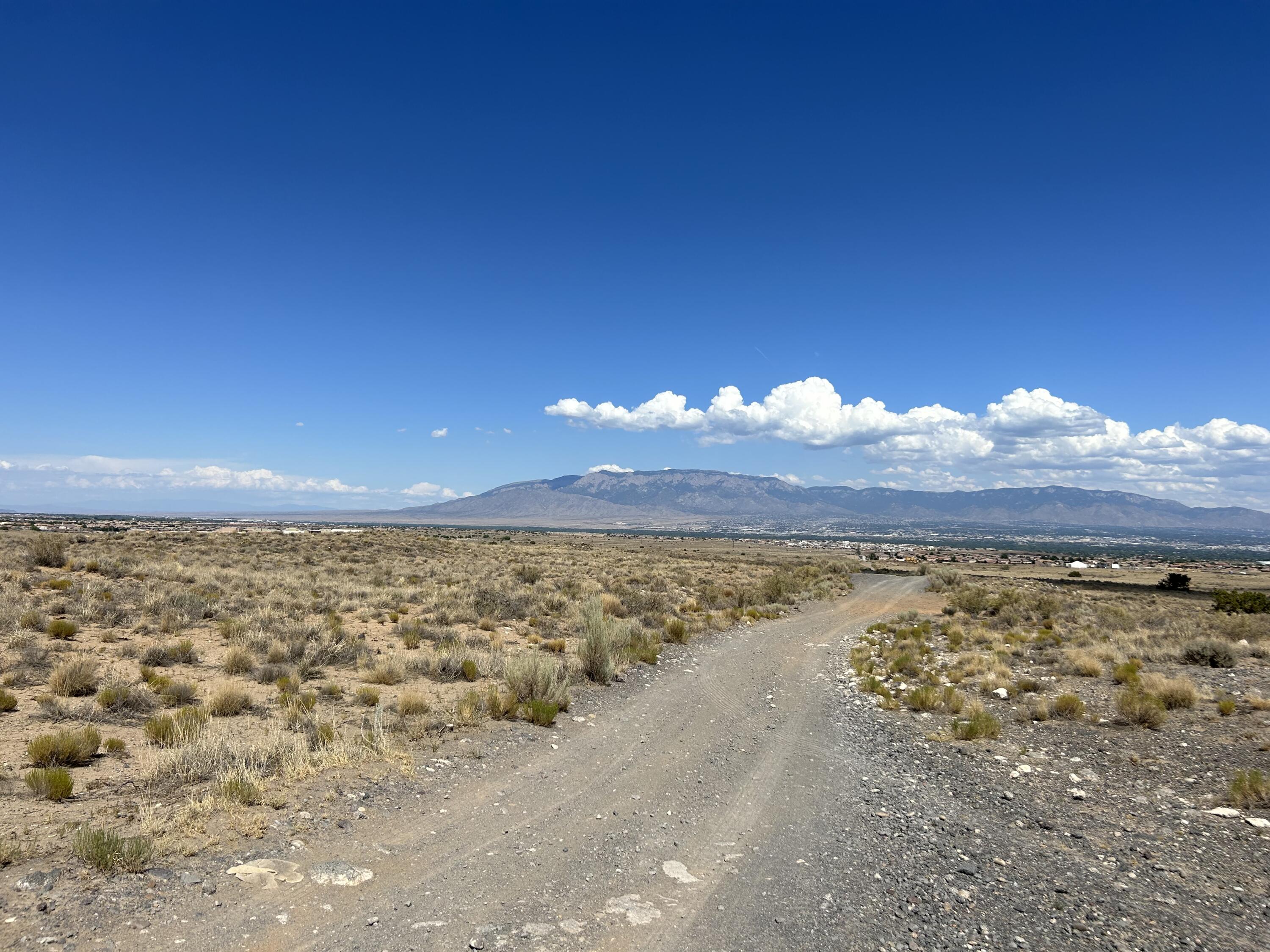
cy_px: 476
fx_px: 954
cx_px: 635
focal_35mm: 26
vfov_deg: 53.1
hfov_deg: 67.3
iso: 50
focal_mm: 5.7
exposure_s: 1/8000
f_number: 1.5
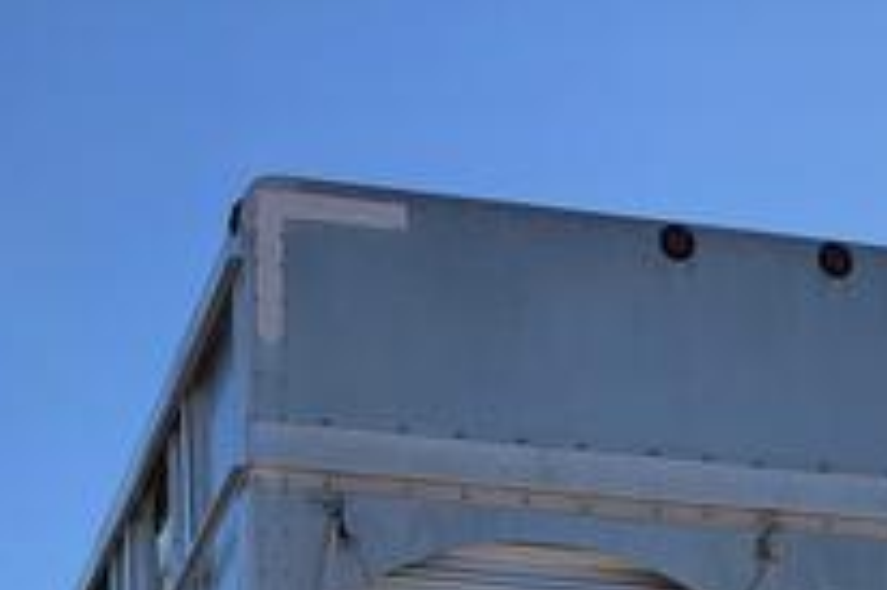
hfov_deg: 19.3
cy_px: 1204
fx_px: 2610
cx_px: 491
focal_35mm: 106
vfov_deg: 11.5
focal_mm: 3.99
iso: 20
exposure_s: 1/2183
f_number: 1.8
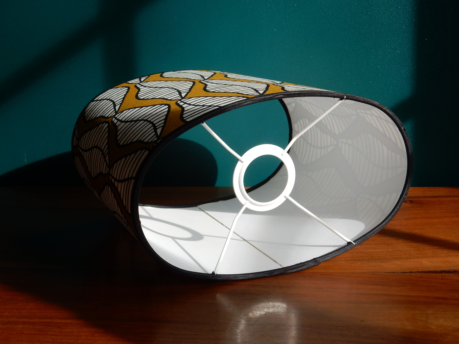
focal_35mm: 60
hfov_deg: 32.2
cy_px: 172
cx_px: 230
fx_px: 796
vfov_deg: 24.4
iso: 125
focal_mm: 10.7
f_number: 4.5
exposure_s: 1/60
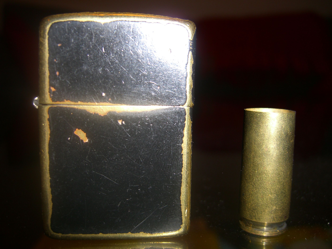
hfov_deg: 49.0
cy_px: 124
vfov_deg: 37.7
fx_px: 364
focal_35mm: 38
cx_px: 166
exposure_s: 1/60
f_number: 2.8
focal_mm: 7.9
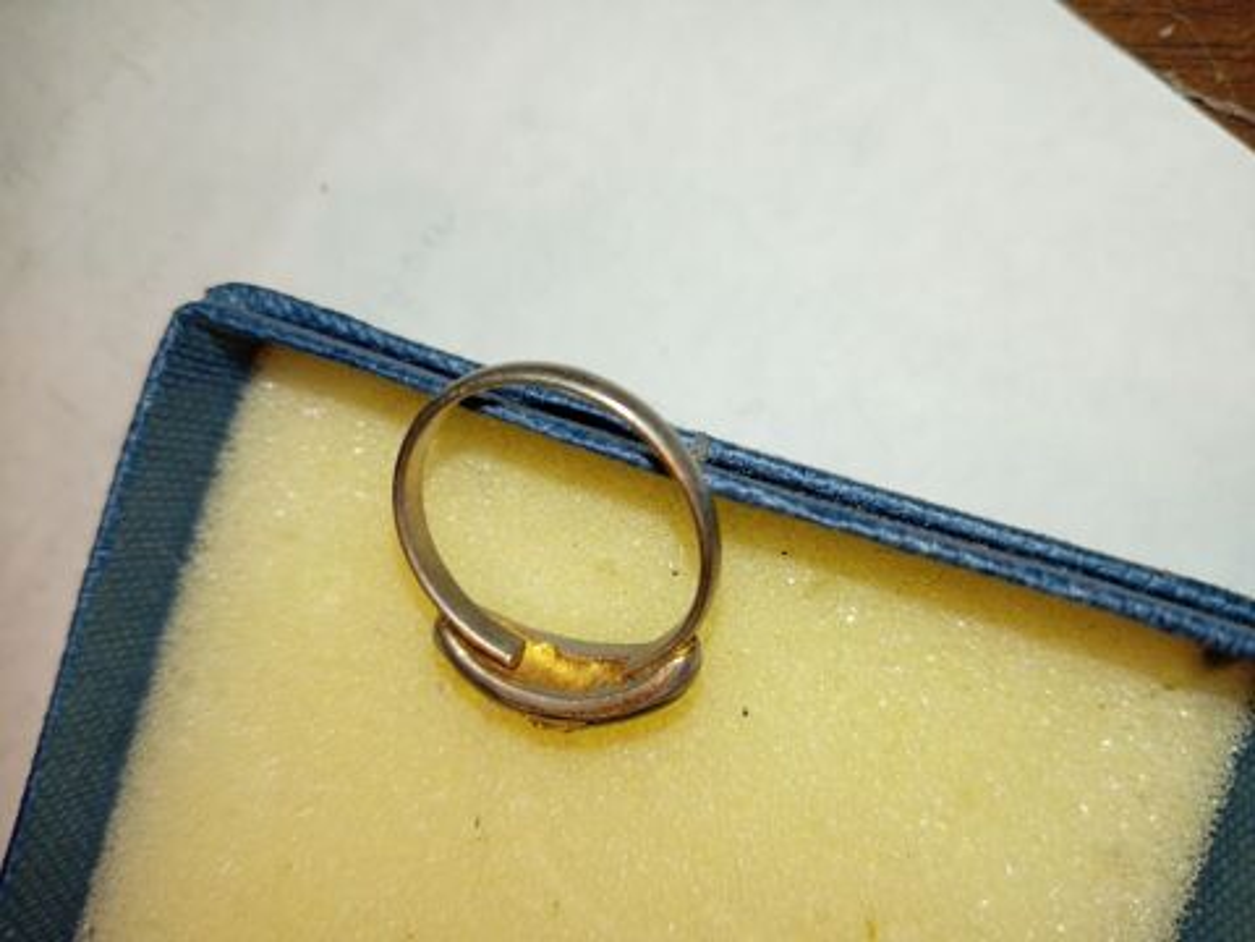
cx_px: 628
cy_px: 471
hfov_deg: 65.3
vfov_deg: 51.4
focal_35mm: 27
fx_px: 979
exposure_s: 1/25
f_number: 1.8
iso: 228
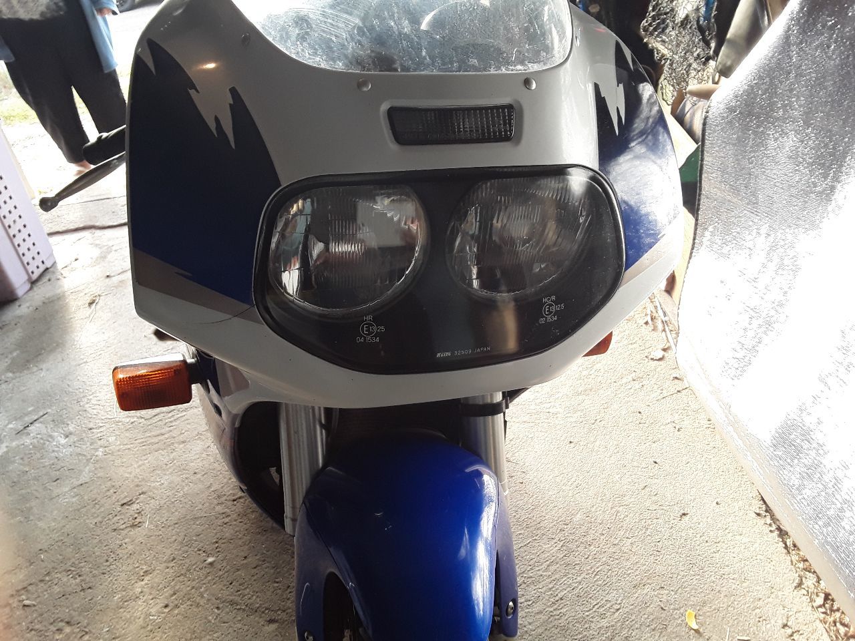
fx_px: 667
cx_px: 428
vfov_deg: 51.4
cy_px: 320
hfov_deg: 65.3
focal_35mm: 27
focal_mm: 2.91
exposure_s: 1/50
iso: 50
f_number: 1.9
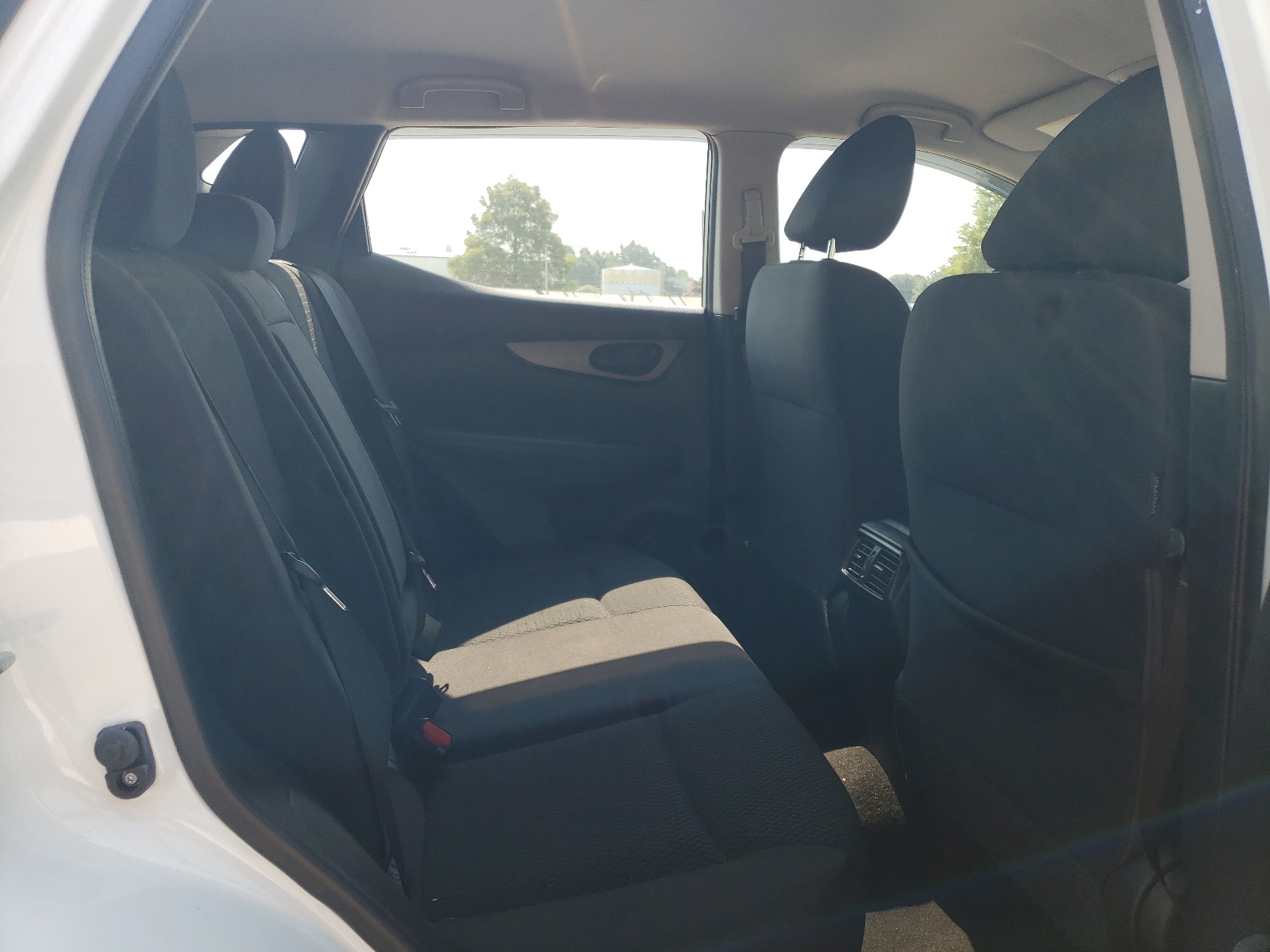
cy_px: 476
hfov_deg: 67.3
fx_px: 954
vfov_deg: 53.1
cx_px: 635
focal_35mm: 26
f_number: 1.5
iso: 50
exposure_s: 1/833
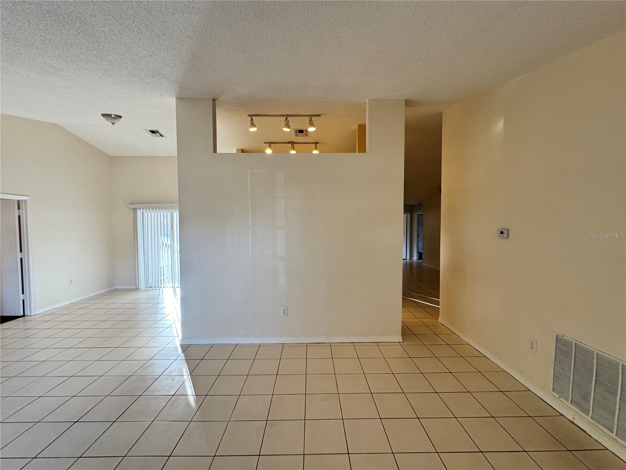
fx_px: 253
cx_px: 313
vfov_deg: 85.7
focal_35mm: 14
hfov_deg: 102.1
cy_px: 235
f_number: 2.2
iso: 125
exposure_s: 1/99
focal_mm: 2.22
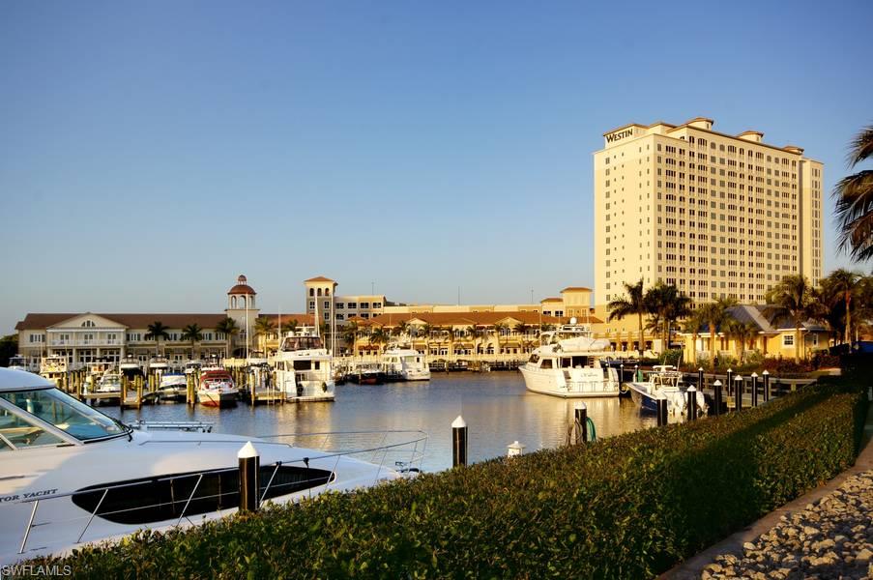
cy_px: 290
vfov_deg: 43.5
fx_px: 727
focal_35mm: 30
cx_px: 436
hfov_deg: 62.0
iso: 100
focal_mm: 20
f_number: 13
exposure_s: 1/60
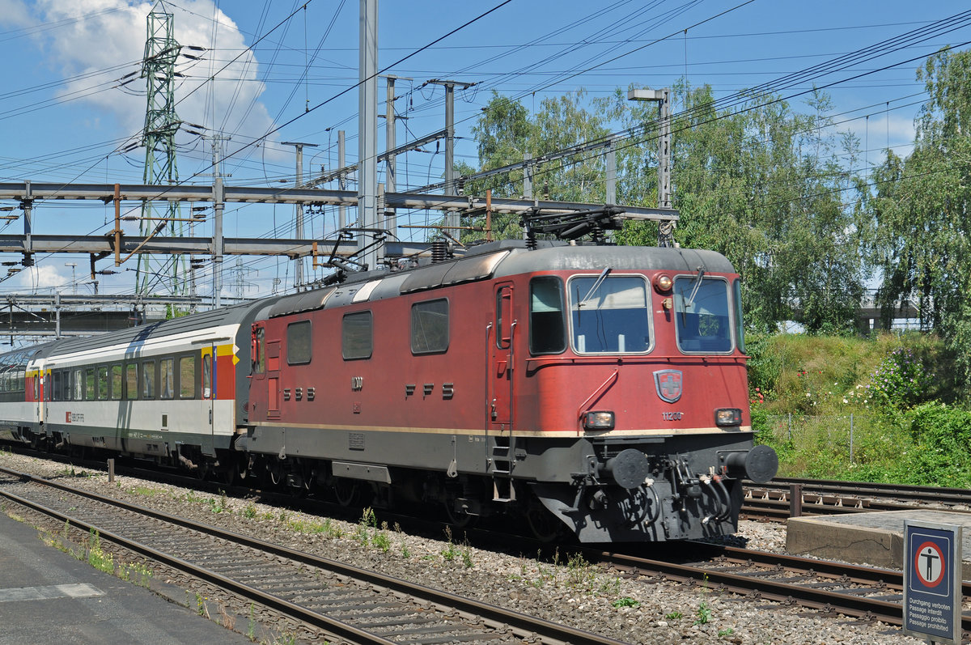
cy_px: 322
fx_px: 1536
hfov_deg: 35.1
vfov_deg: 23.7
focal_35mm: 57
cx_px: 486
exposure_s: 1/1000
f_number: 5
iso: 200
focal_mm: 38
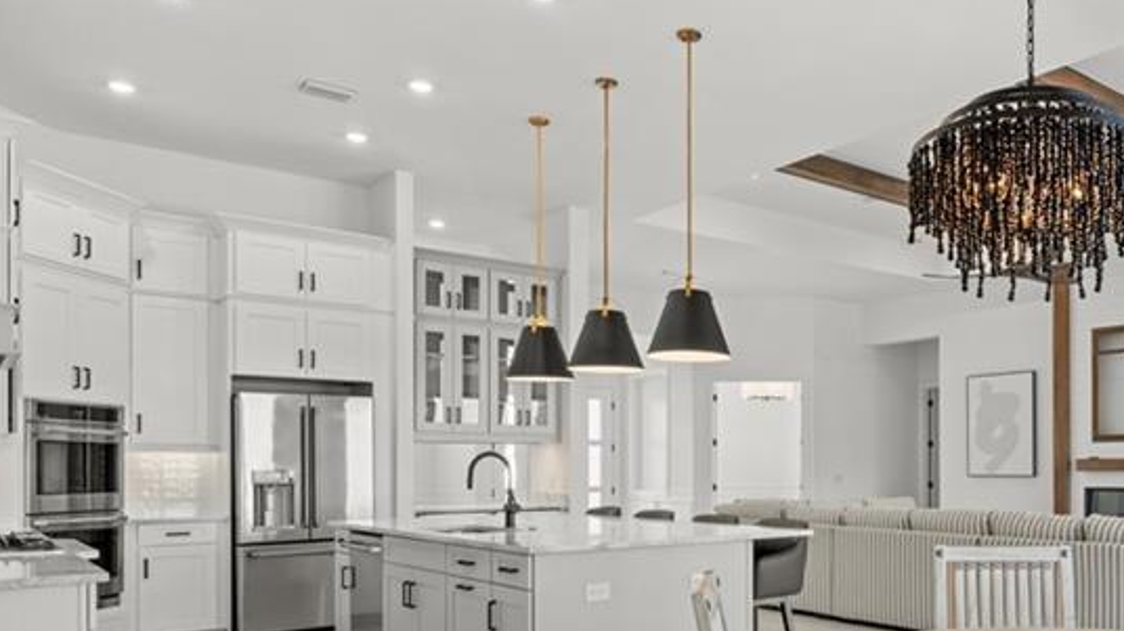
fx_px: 953
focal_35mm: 32
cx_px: 864
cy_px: 471
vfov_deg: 35.8
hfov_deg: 57.4
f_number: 9
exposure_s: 1/3
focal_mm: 16
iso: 200
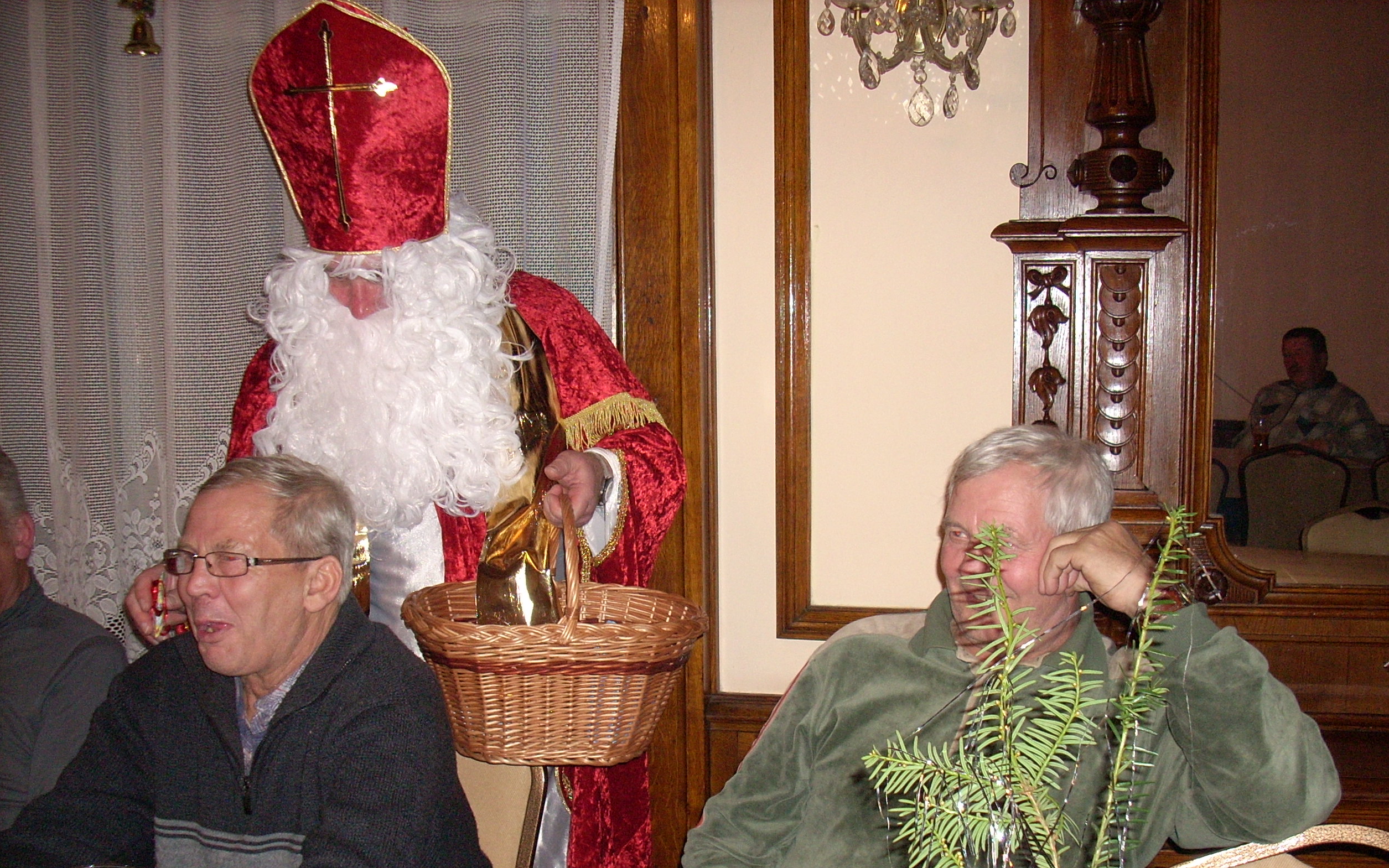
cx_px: 705
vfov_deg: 31.9
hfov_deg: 49.3
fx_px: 1514
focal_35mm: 40
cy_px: 531
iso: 200
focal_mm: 6.2
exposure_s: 1/60
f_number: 2.8
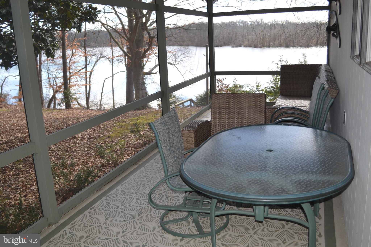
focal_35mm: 33
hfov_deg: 57.2
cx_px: 186
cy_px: 124
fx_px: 340
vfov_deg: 40.0
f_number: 4
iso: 100
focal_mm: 22
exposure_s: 1/125
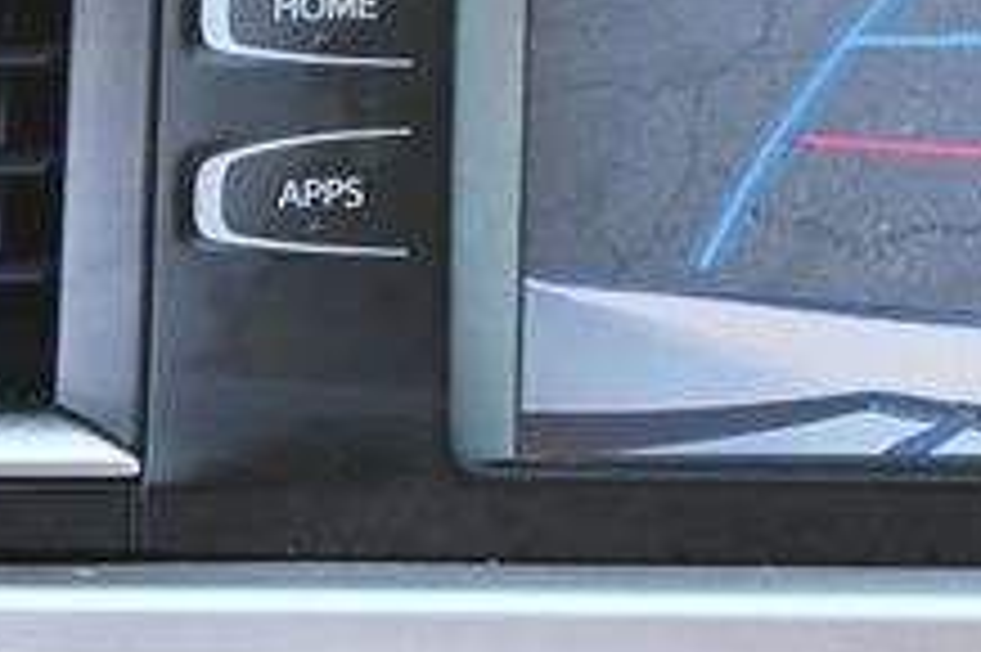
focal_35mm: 220
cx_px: 1224
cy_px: 0
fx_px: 5990
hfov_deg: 9.2
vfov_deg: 6.2
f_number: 6.3
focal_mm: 50
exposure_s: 1/125
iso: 1600
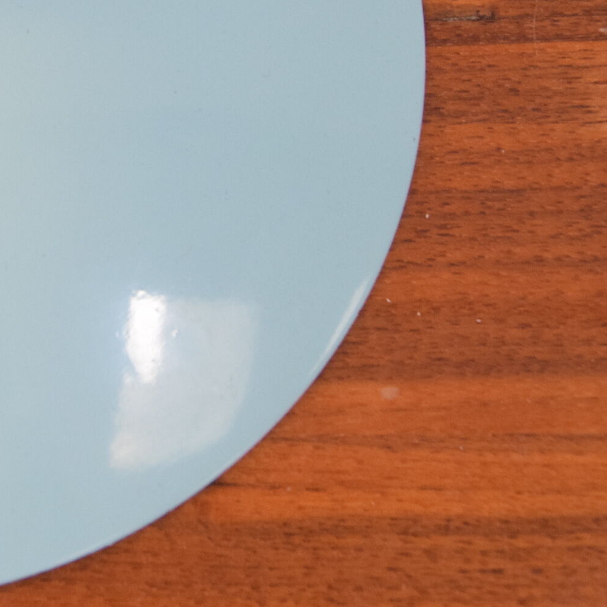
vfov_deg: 18.6
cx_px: -116
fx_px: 1825
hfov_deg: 18.0
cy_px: 74
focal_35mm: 92
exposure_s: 1/160
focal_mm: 24
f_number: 6.3
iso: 1600
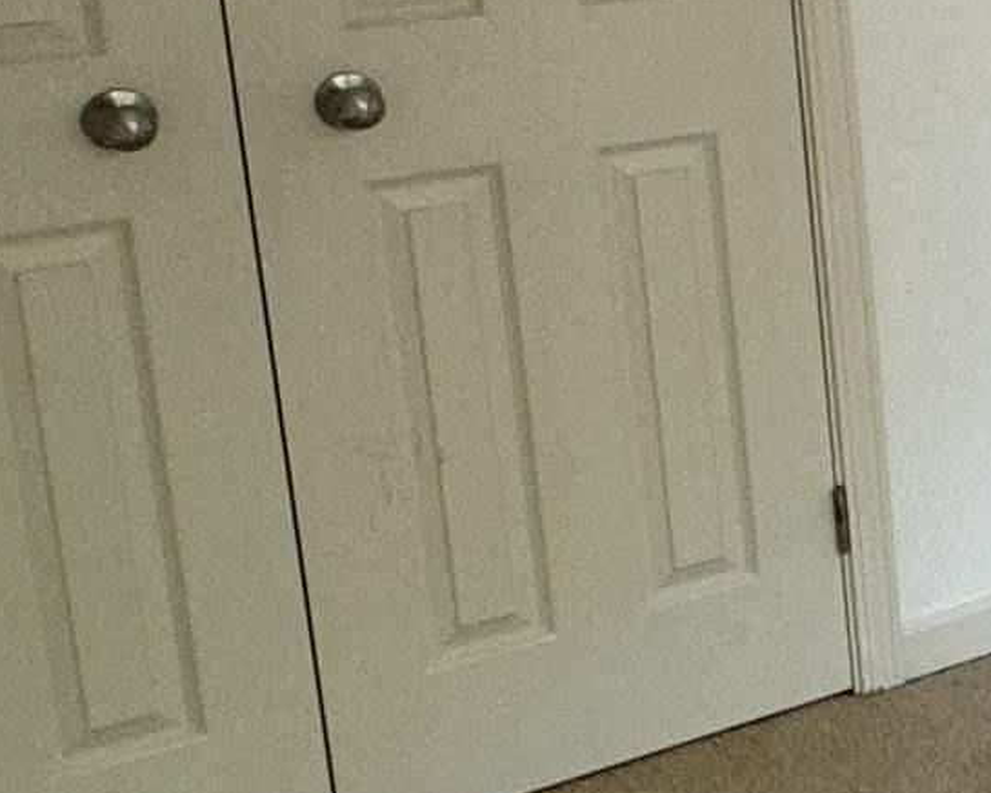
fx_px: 2258
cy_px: 93
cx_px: 1822
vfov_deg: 19.6
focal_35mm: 77
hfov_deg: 18.7
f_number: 2.2
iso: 160
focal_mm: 2.22
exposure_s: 1/99
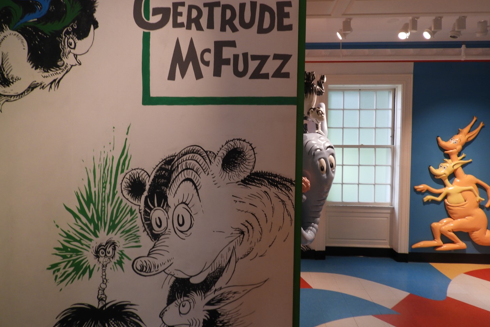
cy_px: 160
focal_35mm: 25
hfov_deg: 71.5
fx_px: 340
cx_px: 245
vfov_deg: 51.3
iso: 140
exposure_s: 1/30
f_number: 3.3
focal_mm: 4.3
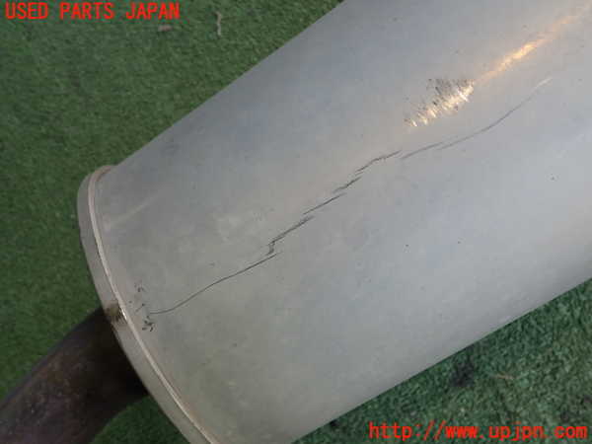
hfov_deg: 60.0
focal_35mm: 30
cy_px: 222
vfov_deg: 46.8
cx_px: 296
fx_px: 513
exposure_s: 1/125
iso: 200
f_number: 2.3
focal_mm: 5.4
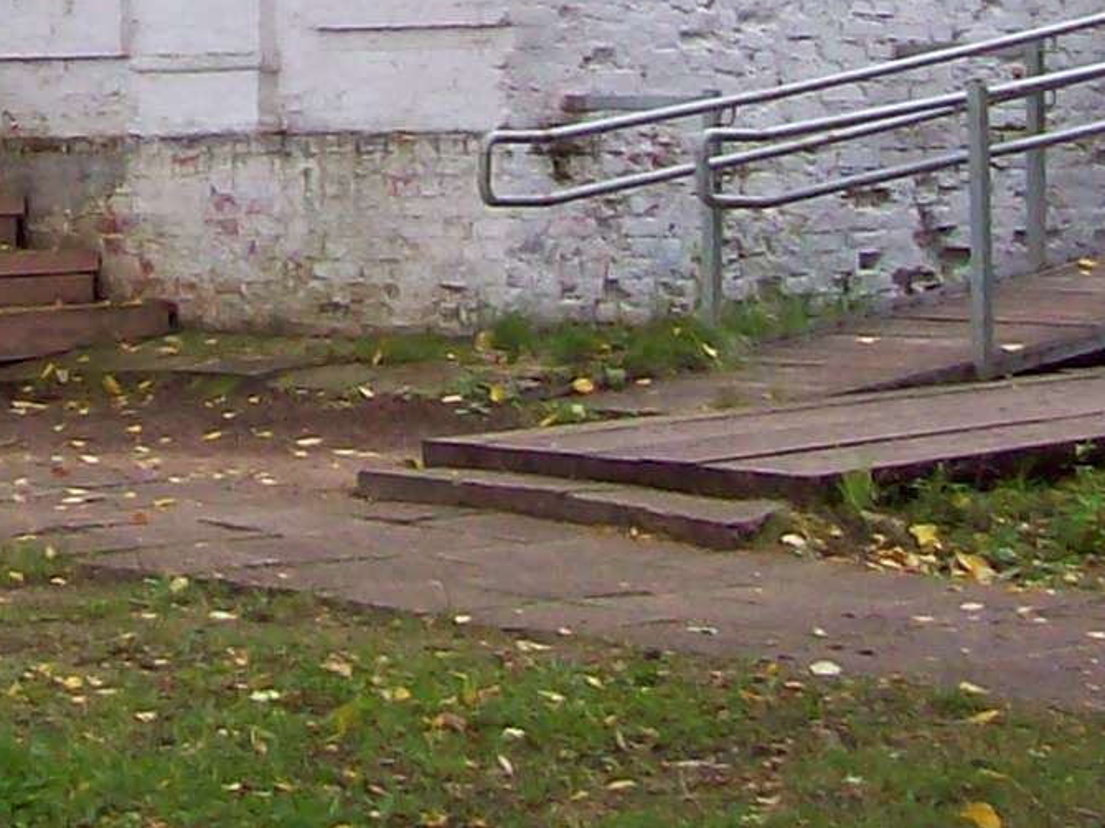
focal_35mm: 153
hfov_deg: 12.6
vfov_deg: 9.1
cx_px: -175
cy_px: -894
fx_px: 4882
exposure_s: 1/85.2
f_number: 2.7
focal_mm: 6
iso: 80
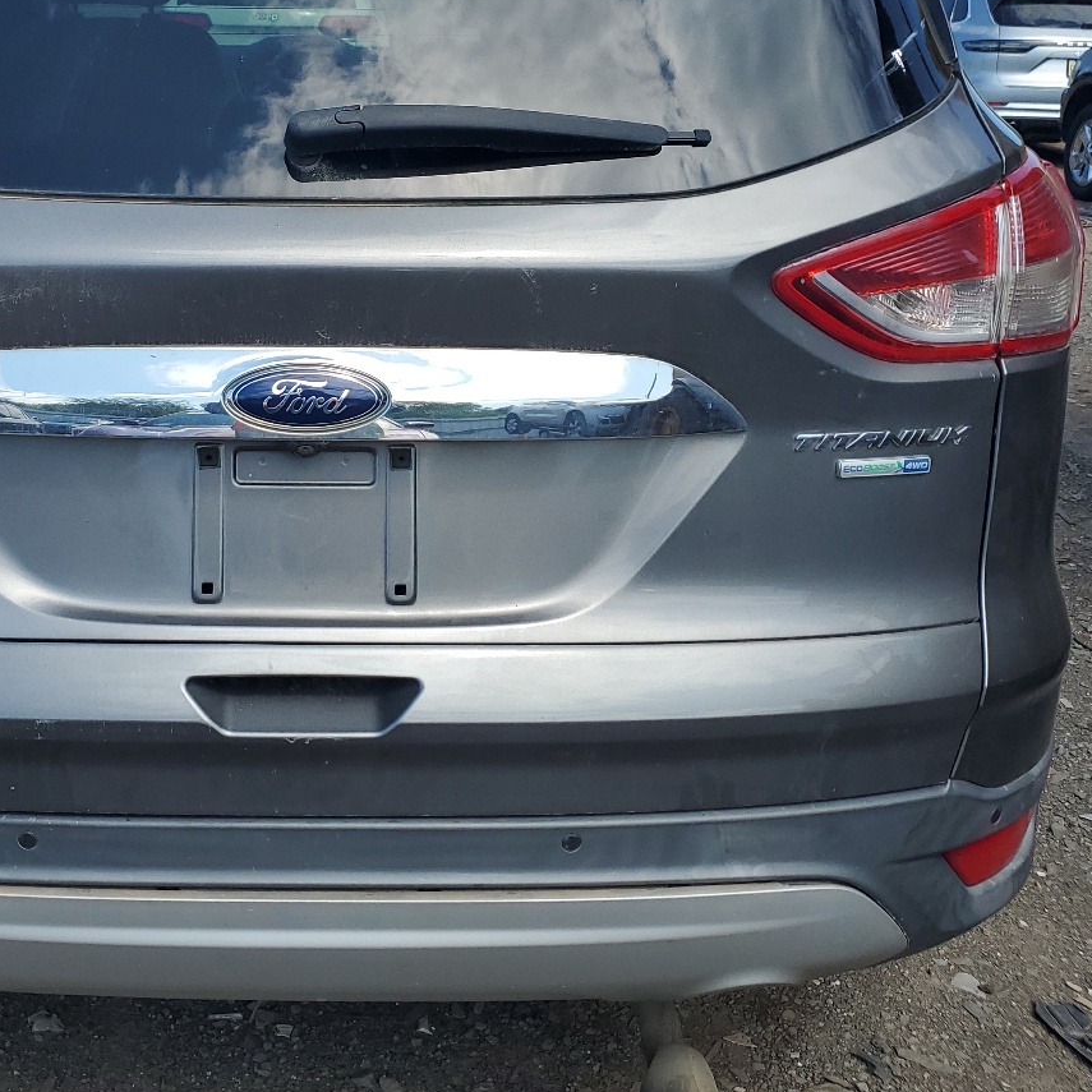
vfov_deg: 38.9
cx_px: 304
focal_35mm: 43
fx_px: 1535
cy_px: 402
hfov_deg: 38.4
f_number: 1.5
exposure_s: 1/2500
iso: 50
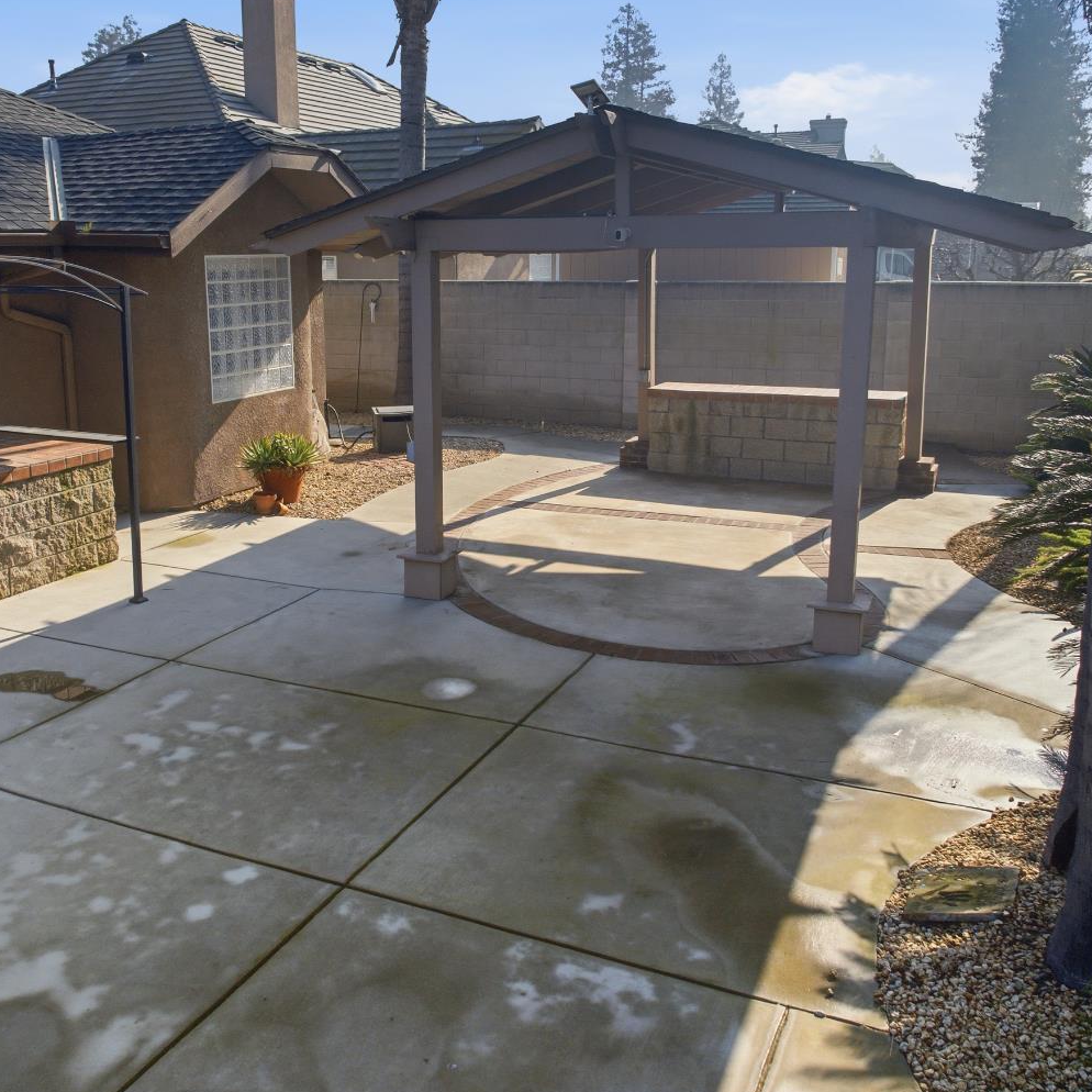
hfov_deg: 50.9
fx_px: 1142
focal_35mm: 32
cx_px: 466
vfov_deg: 51.1
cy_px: 504
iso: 400
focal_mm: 12.3
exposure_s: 1/8000
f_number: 2.8
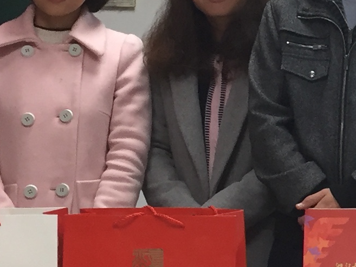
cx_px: 583
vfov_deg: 10.3
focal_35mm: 144
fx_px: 1481
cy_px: 74
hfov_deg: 12.8
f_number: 2.2
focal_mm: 4.15
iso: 100
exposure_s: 1/33
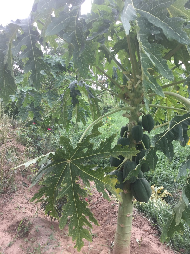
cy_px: 127
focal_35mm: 31
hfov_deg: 45.4
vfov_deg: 58.4
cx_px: 95
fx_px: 227
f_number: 2.4
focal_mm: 3.3
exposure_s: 1/231
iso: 25
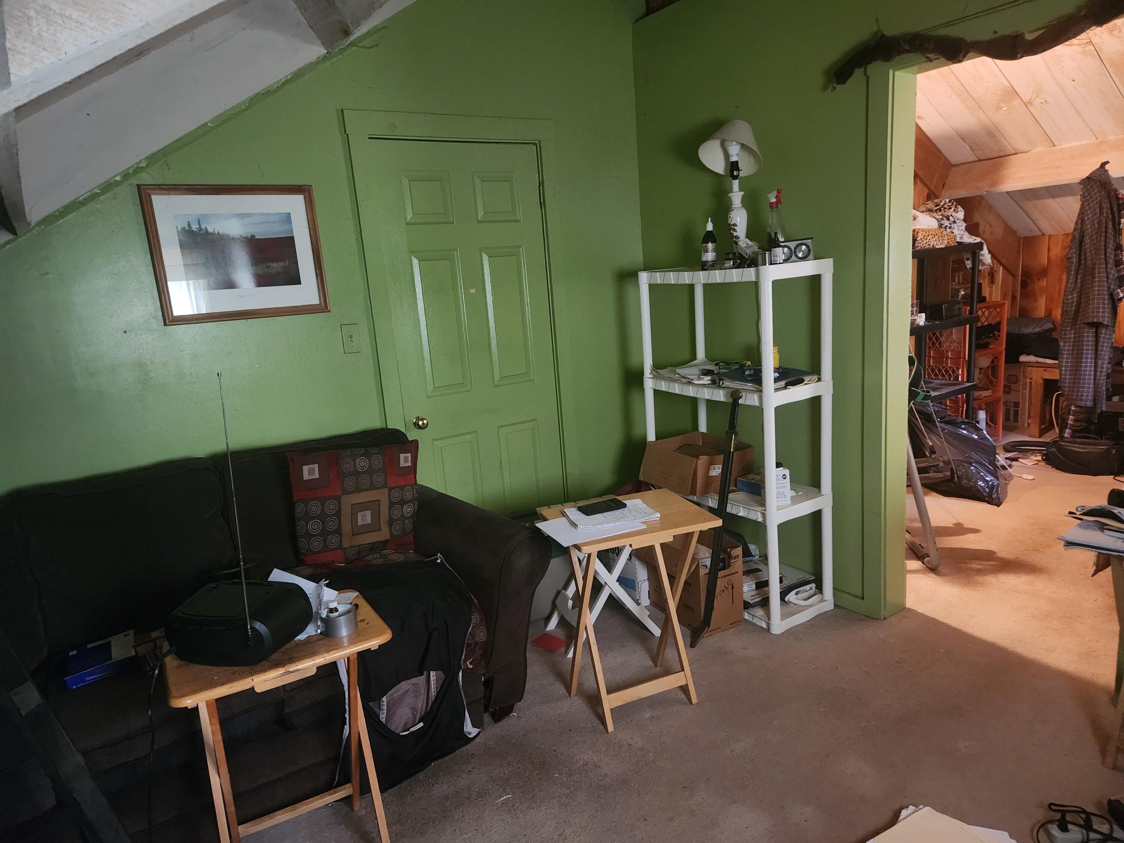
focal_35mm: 23
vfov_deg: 58.9
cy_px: 422
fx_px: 747
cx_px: 562
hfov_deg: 73.9
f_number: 1.8
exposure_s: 1/24
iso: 1000
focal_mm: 5.4
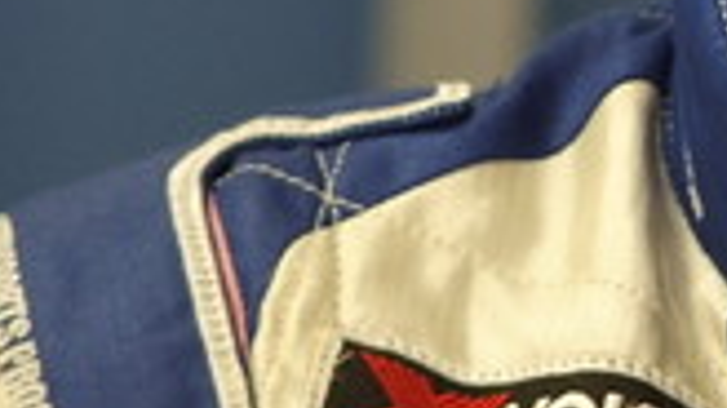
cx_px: 922
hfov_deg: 1.7
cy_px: -248
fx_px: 23907
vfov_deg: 1.0
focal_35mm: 1241
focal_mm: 180
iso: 800
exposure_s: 1/125
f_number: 2.8
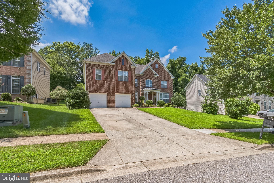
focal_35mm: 15
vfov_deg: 77.3
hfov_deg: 100.4
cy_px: 92
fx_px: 114
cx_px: 137
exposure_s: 1/500
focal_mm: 10
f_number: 10
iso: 200
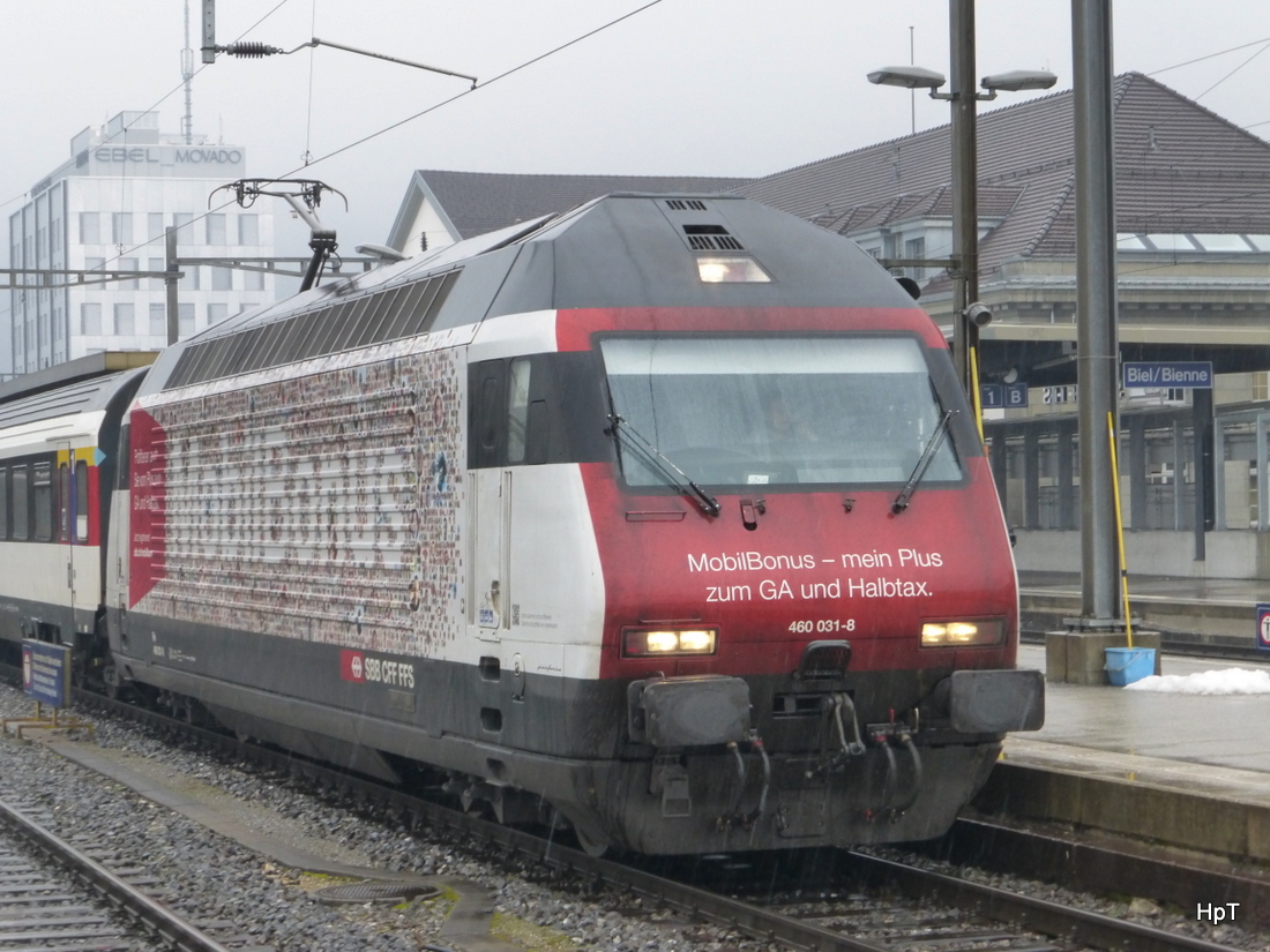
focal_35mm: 85
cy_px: 476
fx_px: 3119
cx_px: 635
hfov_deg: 23.0
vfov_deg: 17.4
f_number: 5.1
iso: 320
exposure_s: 1/60
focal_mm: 14.2
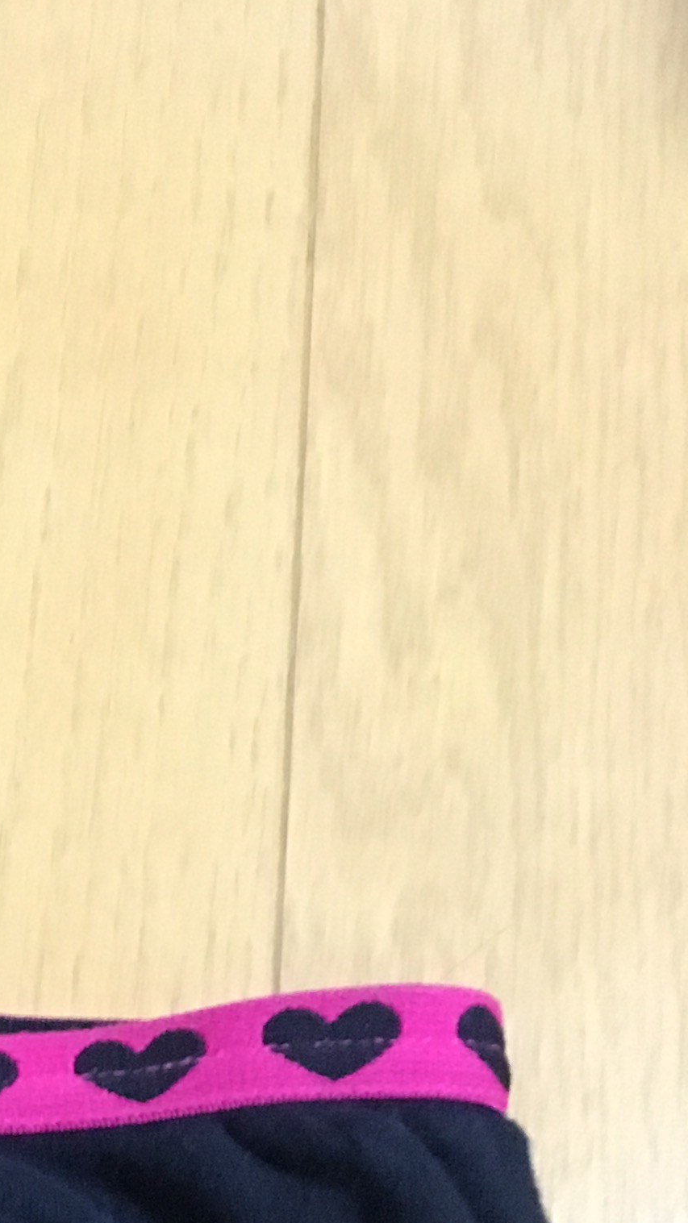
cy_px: 1570
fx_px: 2725
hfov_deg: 13.2
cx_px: -493
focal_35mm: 84
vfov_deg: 22.7
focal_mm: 4.15
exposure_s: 1/15
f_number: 2.2
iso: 250
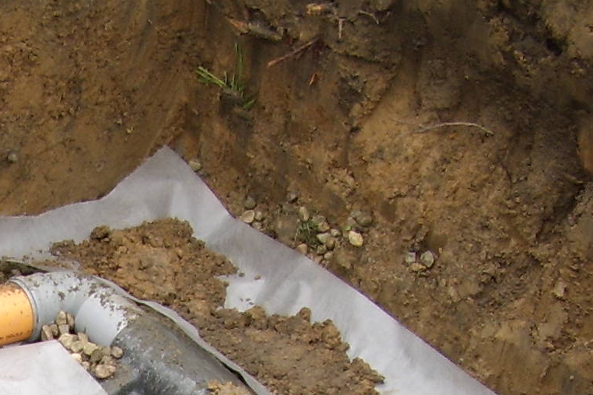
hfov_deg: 20.0
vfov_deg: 13.6
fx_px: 1532
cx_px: -196
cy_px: 643
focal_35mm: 93
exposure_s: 1/78
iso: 71
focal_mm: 5.8
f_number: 2.9
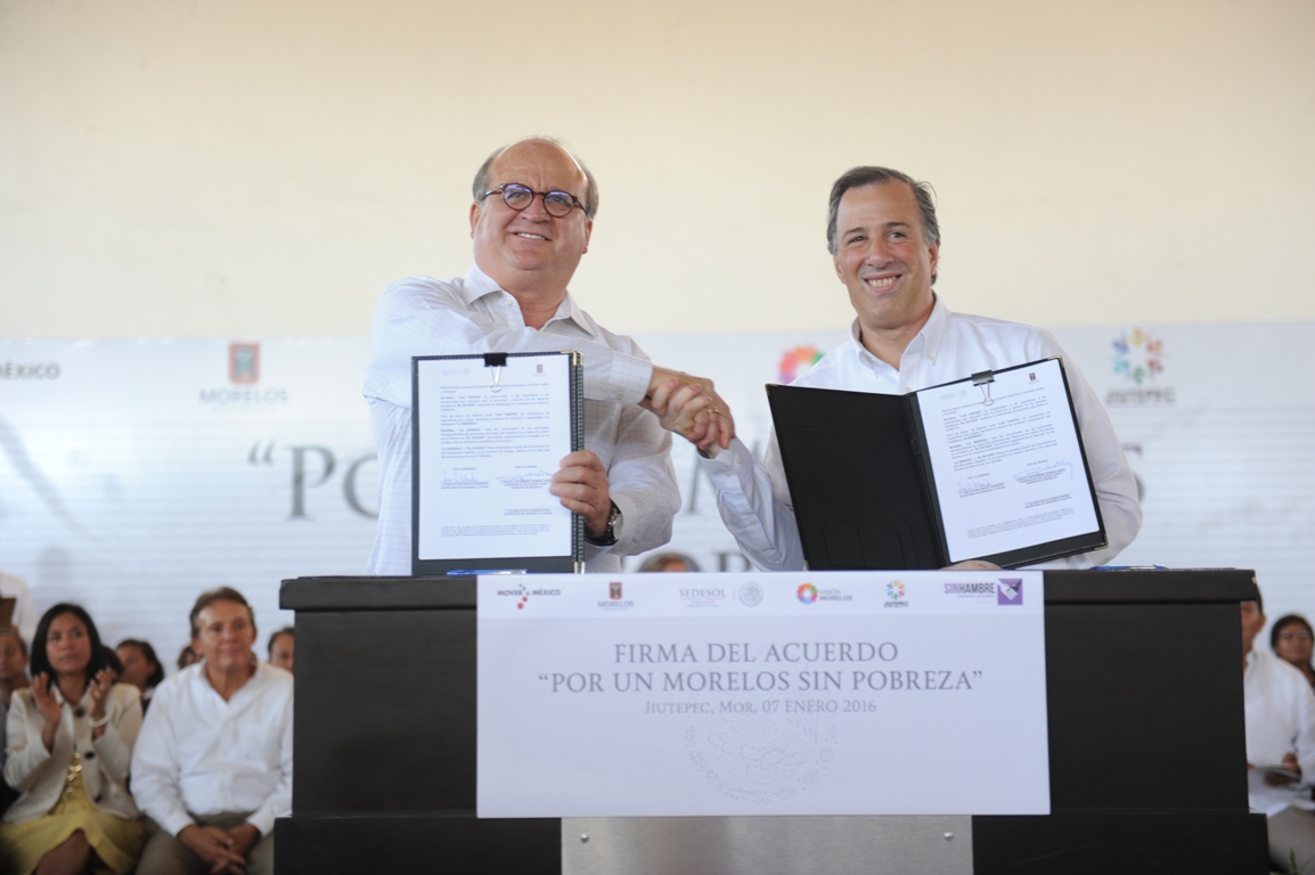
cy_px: 438
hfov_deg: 34.5
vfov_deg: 23.4
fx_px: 2117
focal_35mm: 58
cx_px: 658
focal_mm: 58
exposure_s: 1/160
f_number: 2.8
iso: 640
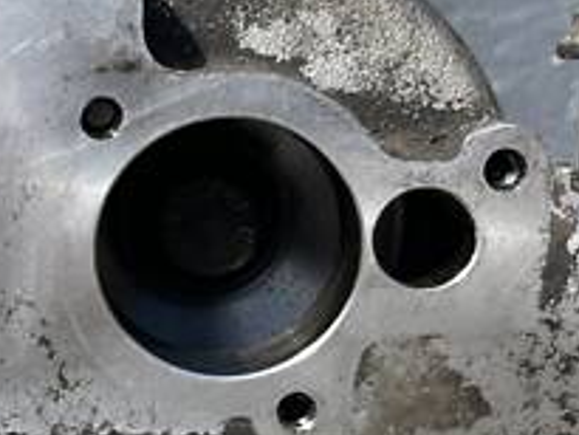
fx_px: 1356
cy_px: 288
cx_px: 0
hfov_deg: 23.1
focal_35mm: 81
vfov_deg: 18.2
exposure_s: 1/1647
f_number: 1.6
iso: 50
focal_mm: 5.1
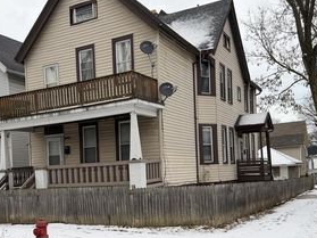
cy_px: 173
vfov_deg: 33.0
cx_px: 125
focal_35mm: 43
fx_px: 394
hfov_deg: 43.6
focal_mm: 6.76
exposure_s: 1/654
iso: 80
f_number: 1.78
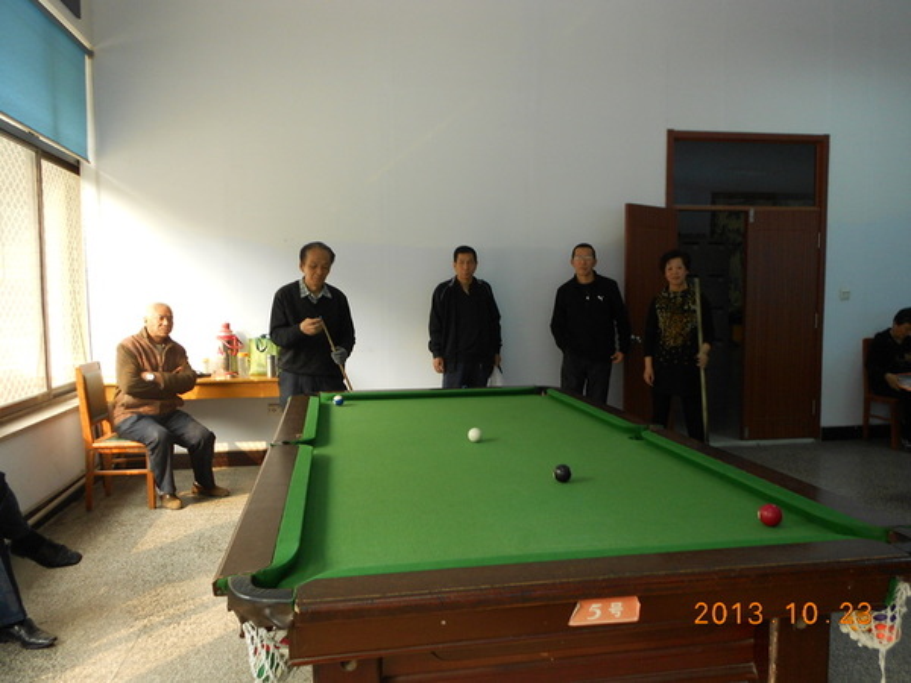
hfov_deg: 67.3
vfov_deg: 53.1
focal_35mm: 26
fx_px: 684
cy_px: 342
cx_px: 456
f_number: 3.2
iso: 100
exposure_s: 1/25
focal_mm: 4.6
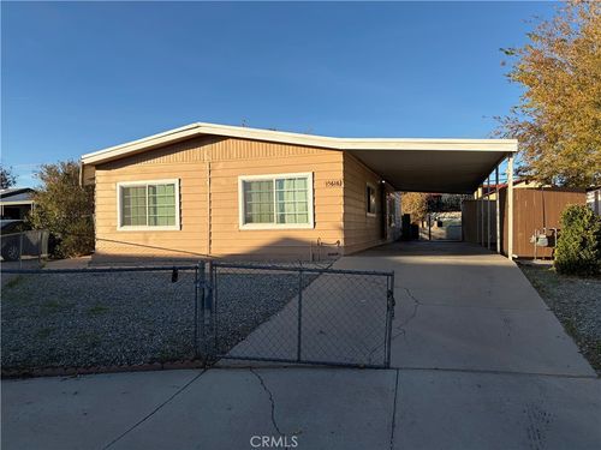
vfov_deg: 53.1
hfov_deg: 67.3
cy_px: 225
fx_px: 451
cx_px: 300
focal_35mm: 26
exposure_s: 1/2451
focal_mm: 5.96
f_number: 1.6
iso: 50
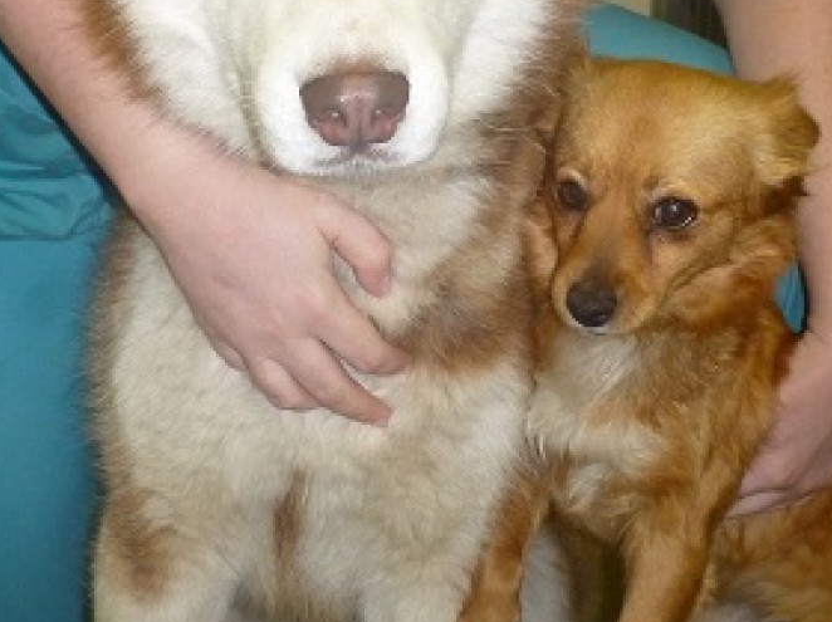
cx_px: 299
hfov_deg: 29.7
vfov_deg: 22.3
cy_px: 145
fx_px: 1561
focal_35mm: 65
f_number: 3.3
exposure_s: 1/60
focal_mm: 4.9
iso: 320
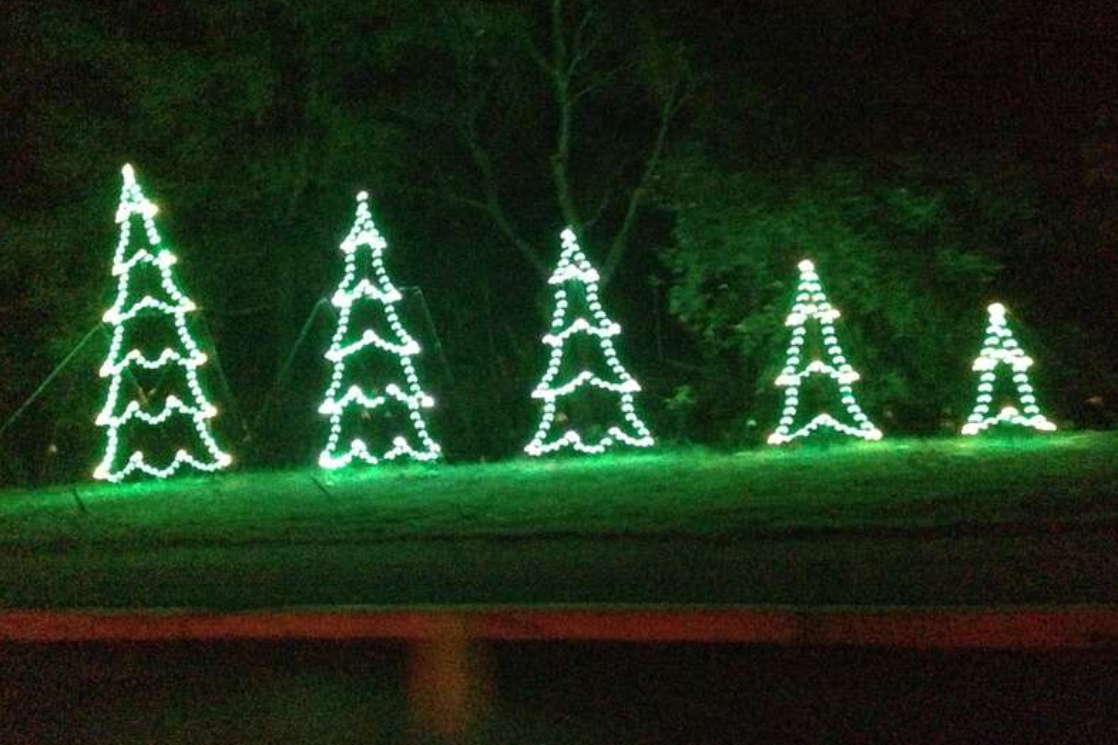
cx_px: 568
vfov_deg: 37.8
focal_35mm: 35
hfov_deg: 54.4
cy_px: 328
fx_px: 1087
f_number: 2.4
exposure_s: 1/15
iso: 3200
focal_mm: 4.13
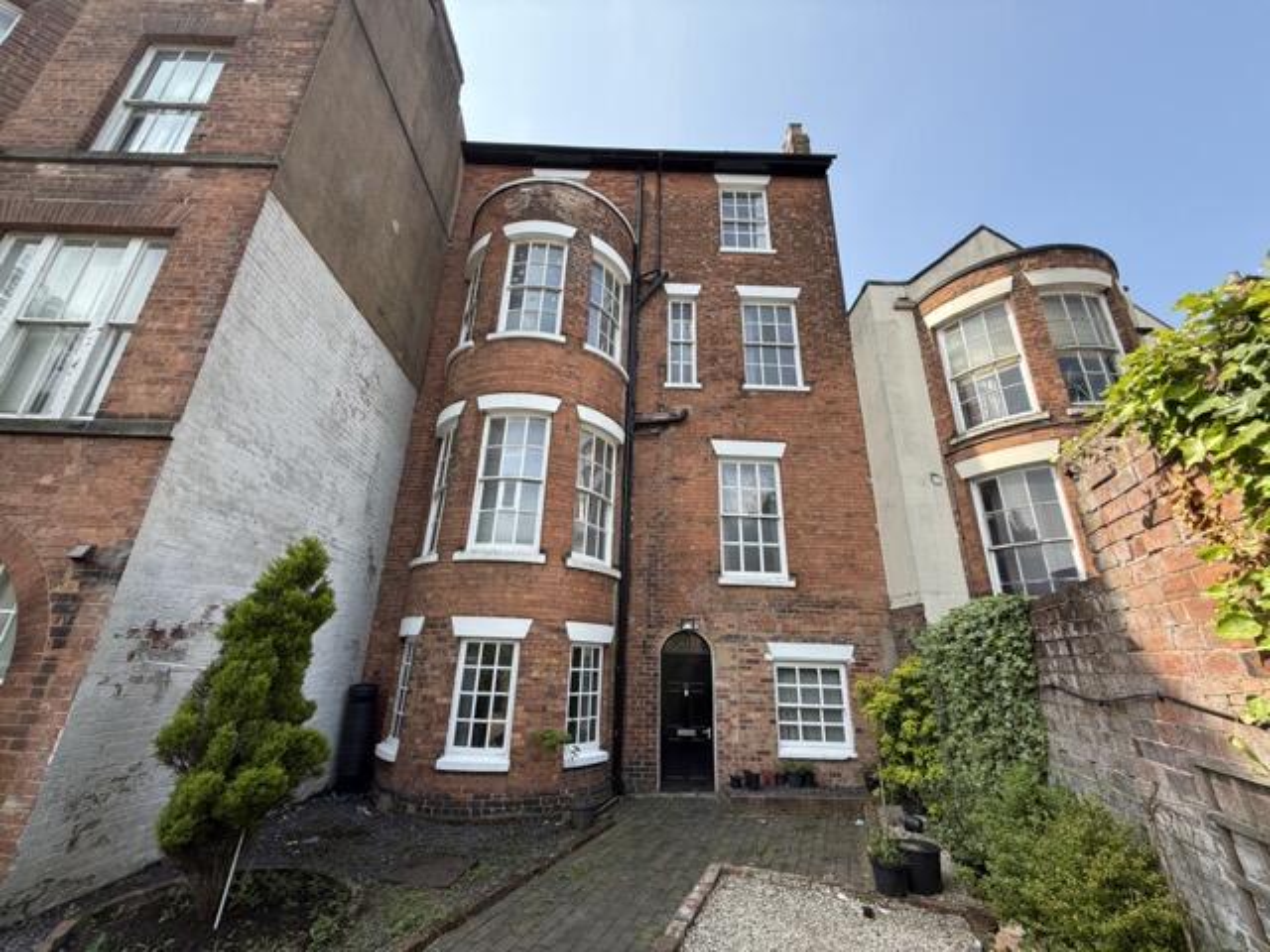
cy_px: 476
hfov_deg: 102.1
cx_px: 635
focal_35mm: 14
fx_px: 514
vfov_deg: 85.7
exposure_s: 1/482
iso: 50
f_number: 2.2
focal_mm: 2.22
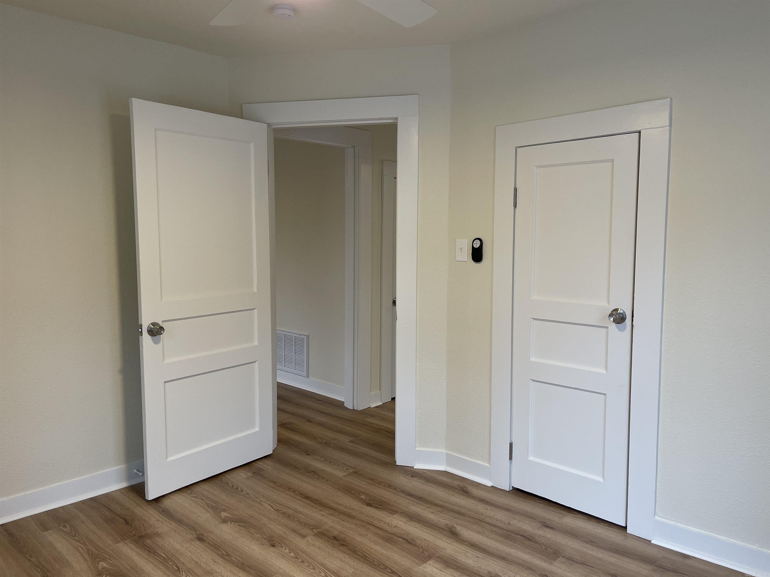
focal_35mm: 25
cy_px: 288
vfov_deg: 54.9
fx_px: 556
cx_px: 385
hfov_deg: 69.4
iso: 100
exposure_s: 1/120
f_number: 1.6
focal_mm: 5.1
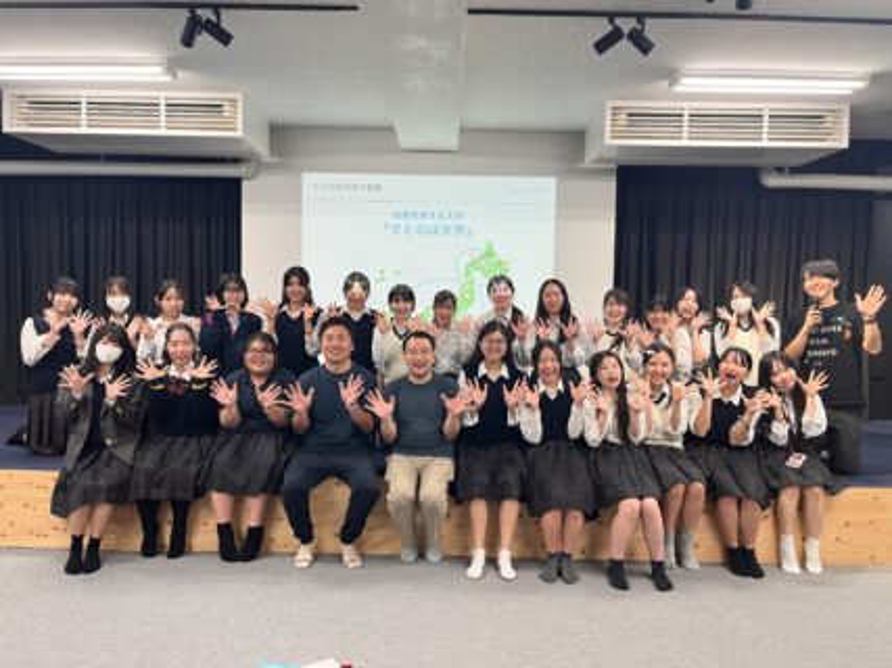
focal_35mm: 26
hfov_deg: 67.3
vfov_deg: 53.0
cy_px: 334
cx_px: 446
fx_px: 670
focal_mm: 5.1
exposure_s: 1/60
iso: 80
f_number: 1.6
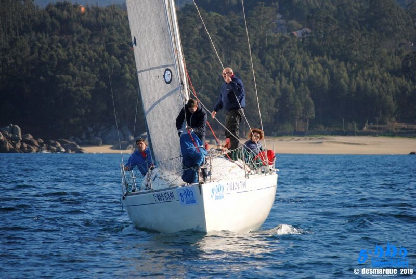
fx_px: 2779
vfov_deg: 5.8
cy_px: 140
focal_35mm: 240
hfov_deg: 8.6
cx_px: 208
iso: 200
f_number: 5.3
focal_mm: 160
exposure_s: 1/1000
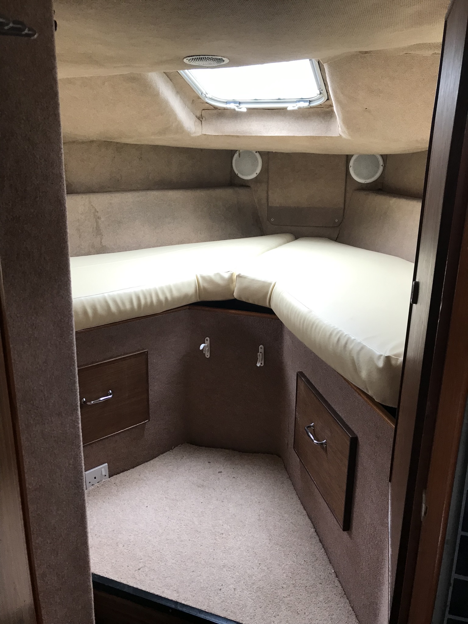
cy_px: 312
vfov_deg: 63.4
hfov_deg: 49.7
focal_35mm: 28
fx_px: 505
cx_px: 234
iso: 25
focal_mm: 3.99
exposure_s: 1/33
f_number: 1.8
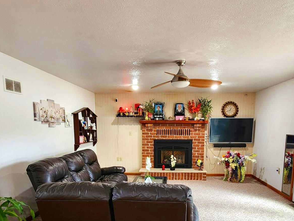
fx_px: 195
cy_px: 155
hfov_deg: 73.8
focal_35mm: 23
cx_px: 157
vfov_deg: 57.0
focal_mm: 2.2
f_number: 2.2
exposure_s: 1/30
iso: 320
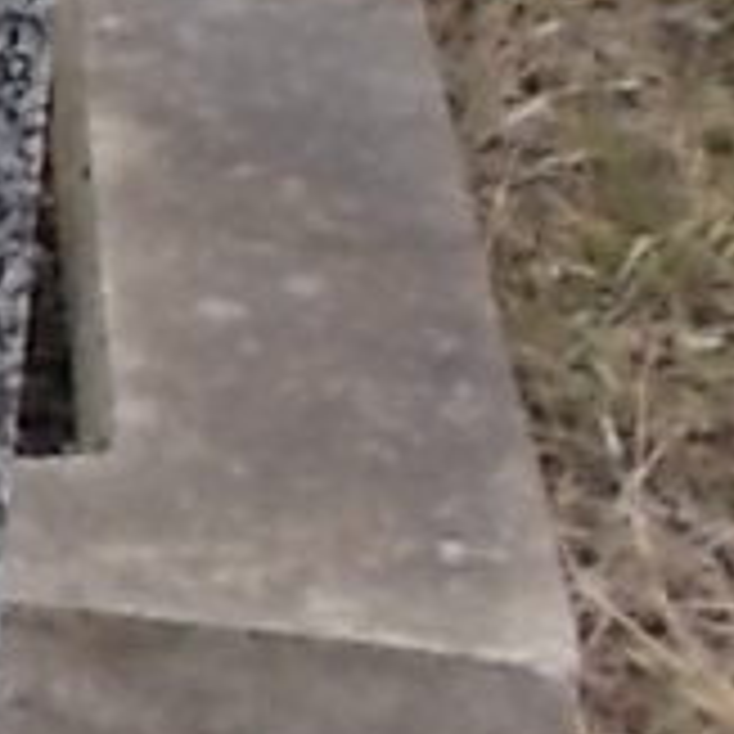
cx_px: -1747
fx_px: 5398
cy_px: -140
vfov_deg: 7.7
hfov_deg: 6.8
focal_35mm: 225
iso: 80
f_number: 3.2
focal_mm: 4.6
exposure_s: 1/200
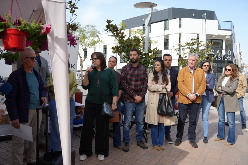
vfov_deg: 46.4
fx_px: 193
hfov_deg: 65.5
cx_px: 124
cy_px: 82
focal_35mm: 28
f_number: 4.5
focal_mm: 28
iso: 100
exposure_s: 1/320
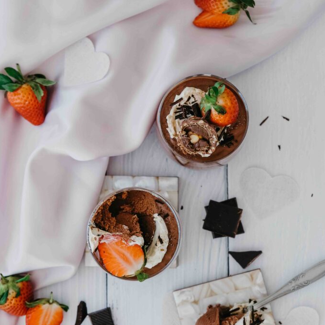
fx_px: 807
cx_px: 163
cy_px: 192
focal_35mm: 76
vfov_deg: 22.7
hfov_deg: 22.8
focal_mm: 39
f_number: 3.6
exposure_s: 1/60
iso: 400
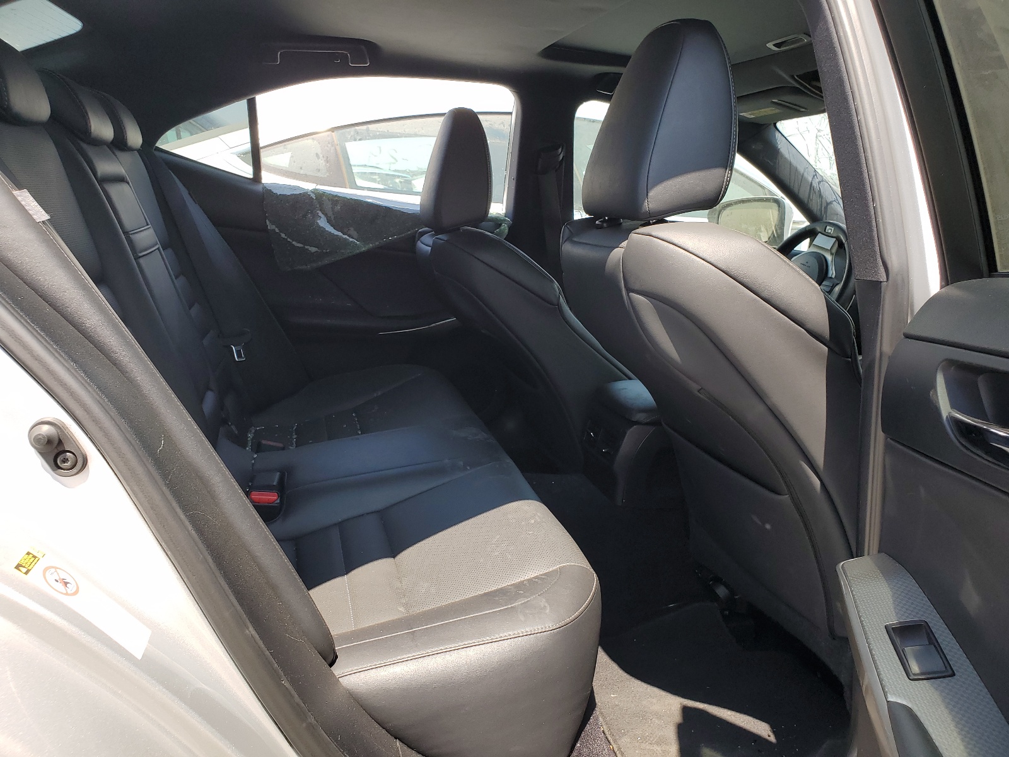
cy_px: 378
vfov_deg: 53.1
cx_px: 504
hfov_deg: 67.3
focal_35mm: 26
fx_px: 758
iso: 50
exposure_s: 1/370
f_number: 1.5
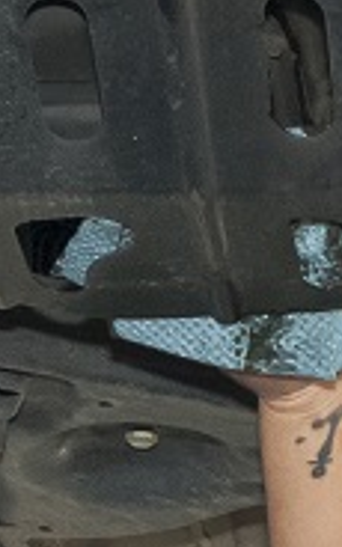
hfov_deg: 6.1
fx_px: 3149
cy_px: 565
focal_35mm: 211
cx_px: 583
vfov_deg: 9.8
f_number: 6.3
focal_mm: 17
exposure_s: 1/50
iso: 640
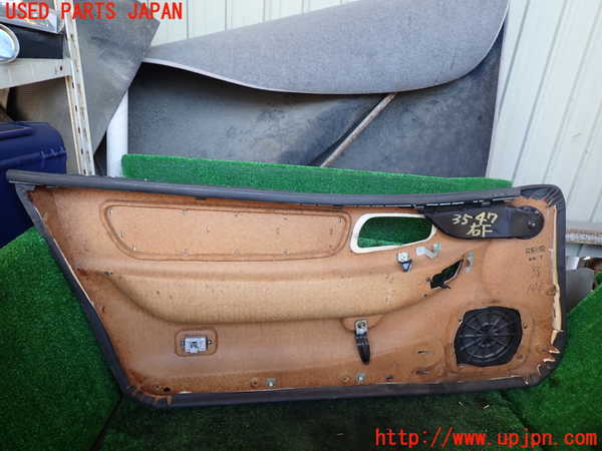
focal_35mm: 25
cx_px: 301
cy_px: 226
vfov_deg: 54.9
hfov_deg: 69.4
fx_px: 435
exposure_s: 1/80
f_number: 2
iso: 100
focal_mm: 4.5
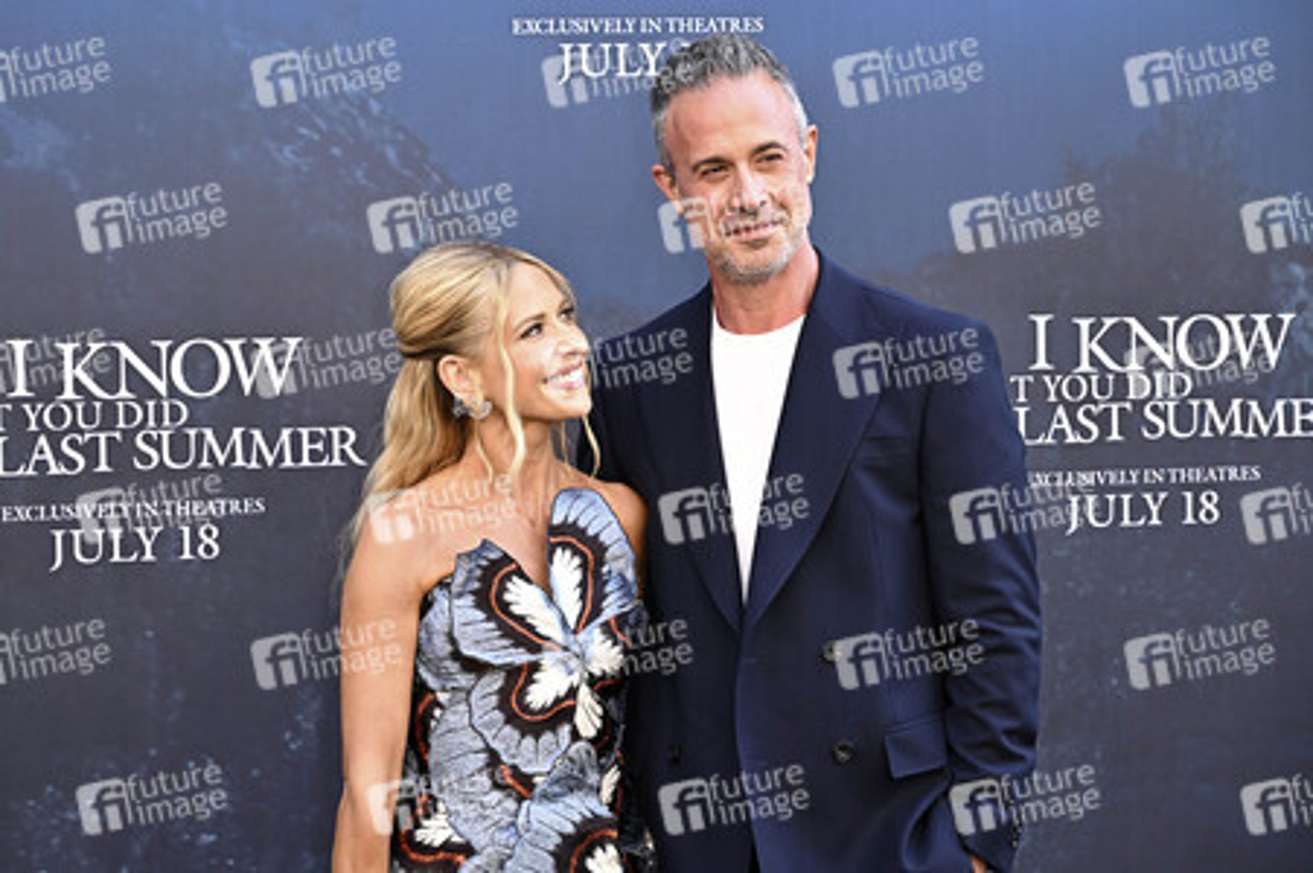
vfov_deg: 17.9
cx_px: 656
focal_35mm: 76
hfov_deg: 26.7
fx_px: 2770
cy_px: 436
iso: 640
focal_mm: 76
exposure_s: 1/200
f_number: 5.6
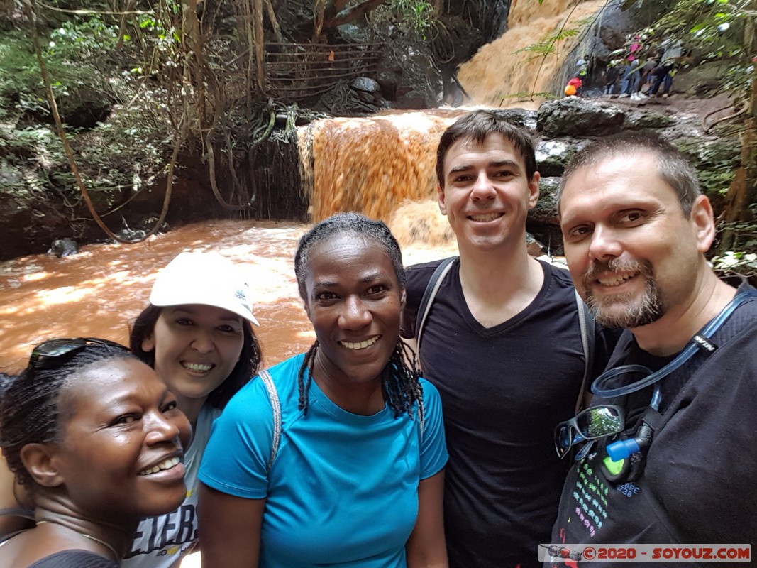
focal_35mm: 21
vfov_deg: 63.4
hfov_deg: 79.0
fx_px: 459
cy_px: 284
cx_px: 378
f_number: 1.7
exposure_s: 1/33
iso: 50
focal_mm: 2.1
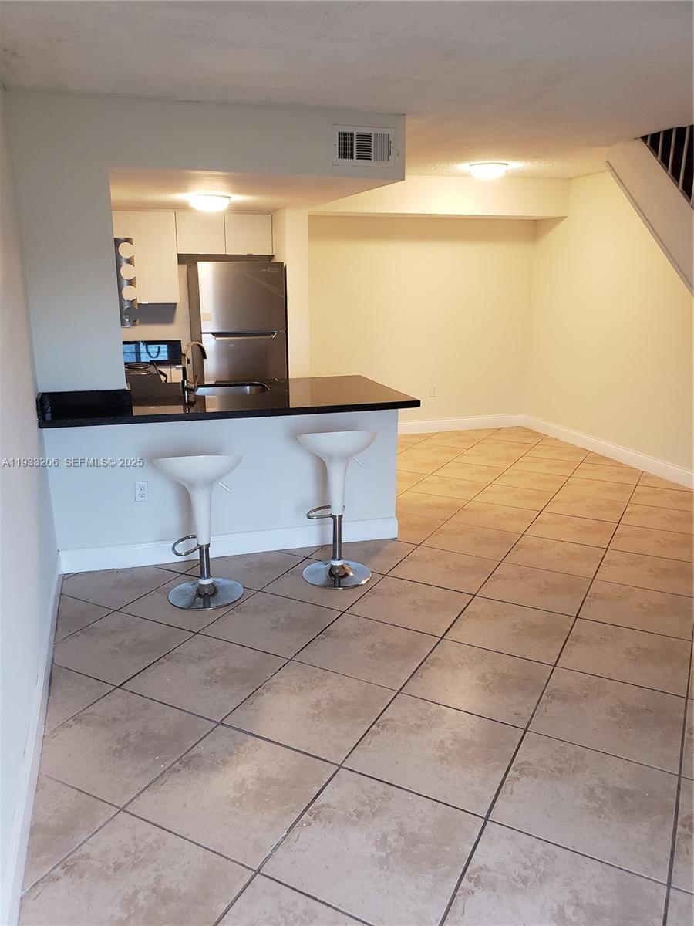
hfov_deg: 53.1
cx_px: 347
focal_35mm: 26
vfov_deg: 67.3
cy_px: 463
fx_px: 695
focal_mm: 4.3
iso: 320
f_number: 2.4
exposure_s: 1/40
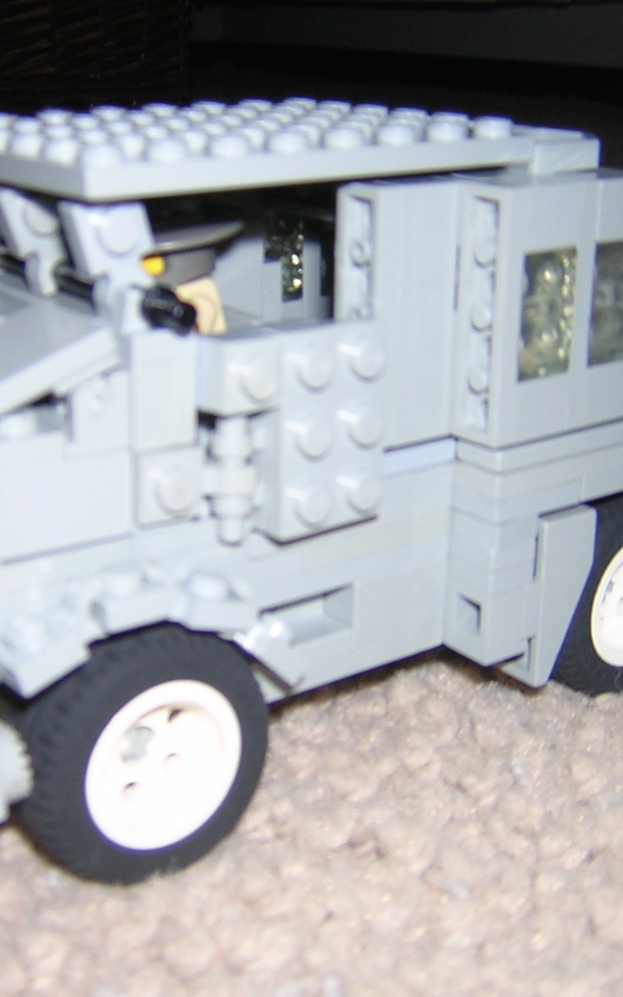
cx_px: 325
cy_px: 498
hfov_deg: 25.3
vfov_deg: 39.6
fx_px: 1386
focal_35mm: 51
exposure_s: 1/60.1
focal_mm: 4.7
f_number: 2.6
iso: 100
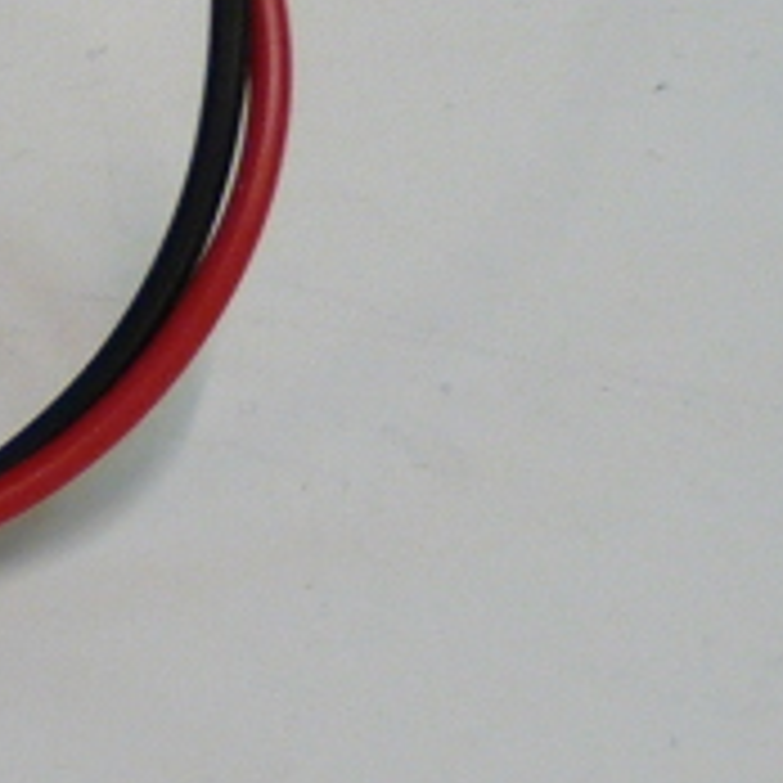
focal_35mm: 318
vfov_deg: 5.5
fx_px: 8138
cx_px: -594
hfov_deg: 5.4
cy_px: -212
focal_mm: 9.8
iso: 125
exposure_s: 1/30
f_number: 3.2
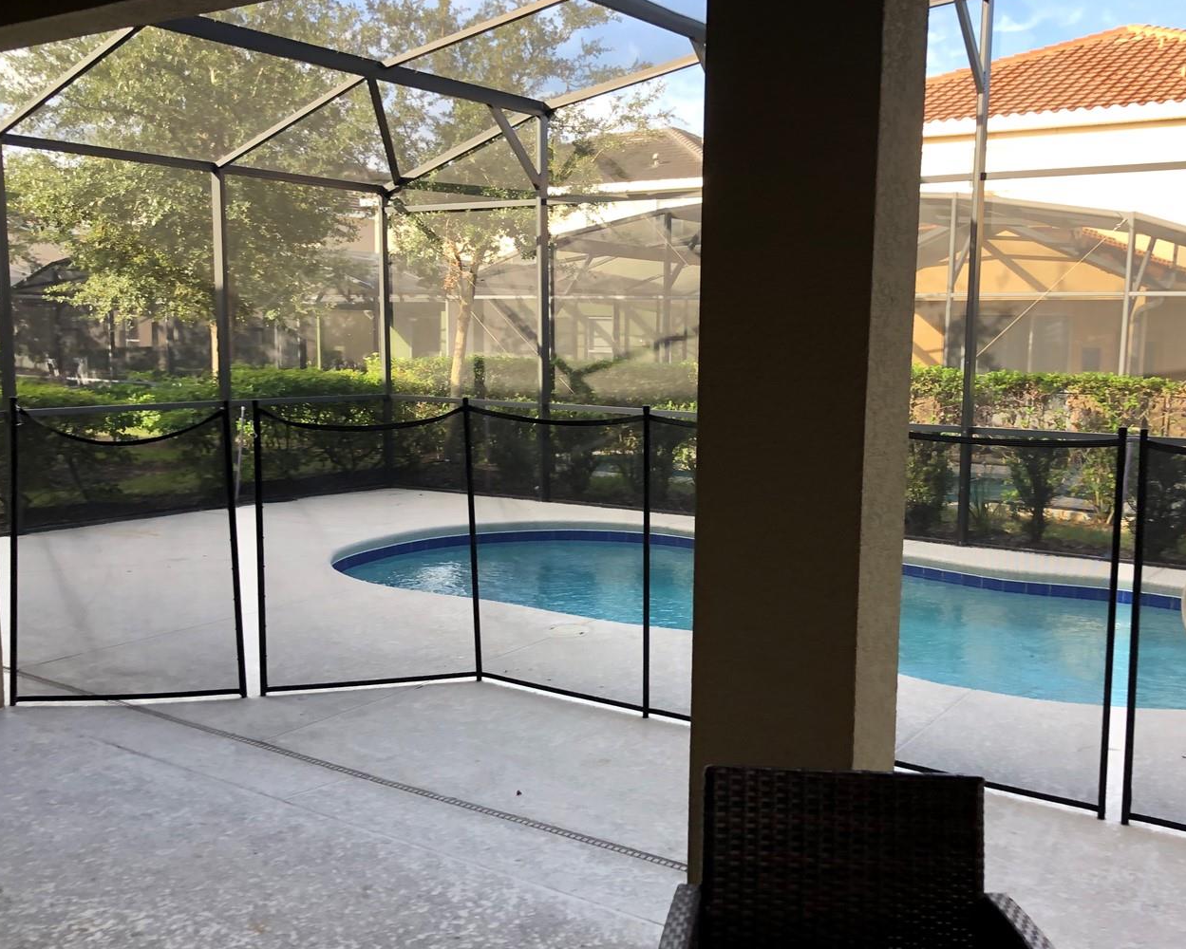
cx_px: 687
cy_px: 516
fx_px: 1229
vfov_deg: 42.2
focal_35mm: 35
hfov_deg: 51.3
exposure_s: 1/120
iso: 32
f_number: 1.8
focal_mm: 3.99
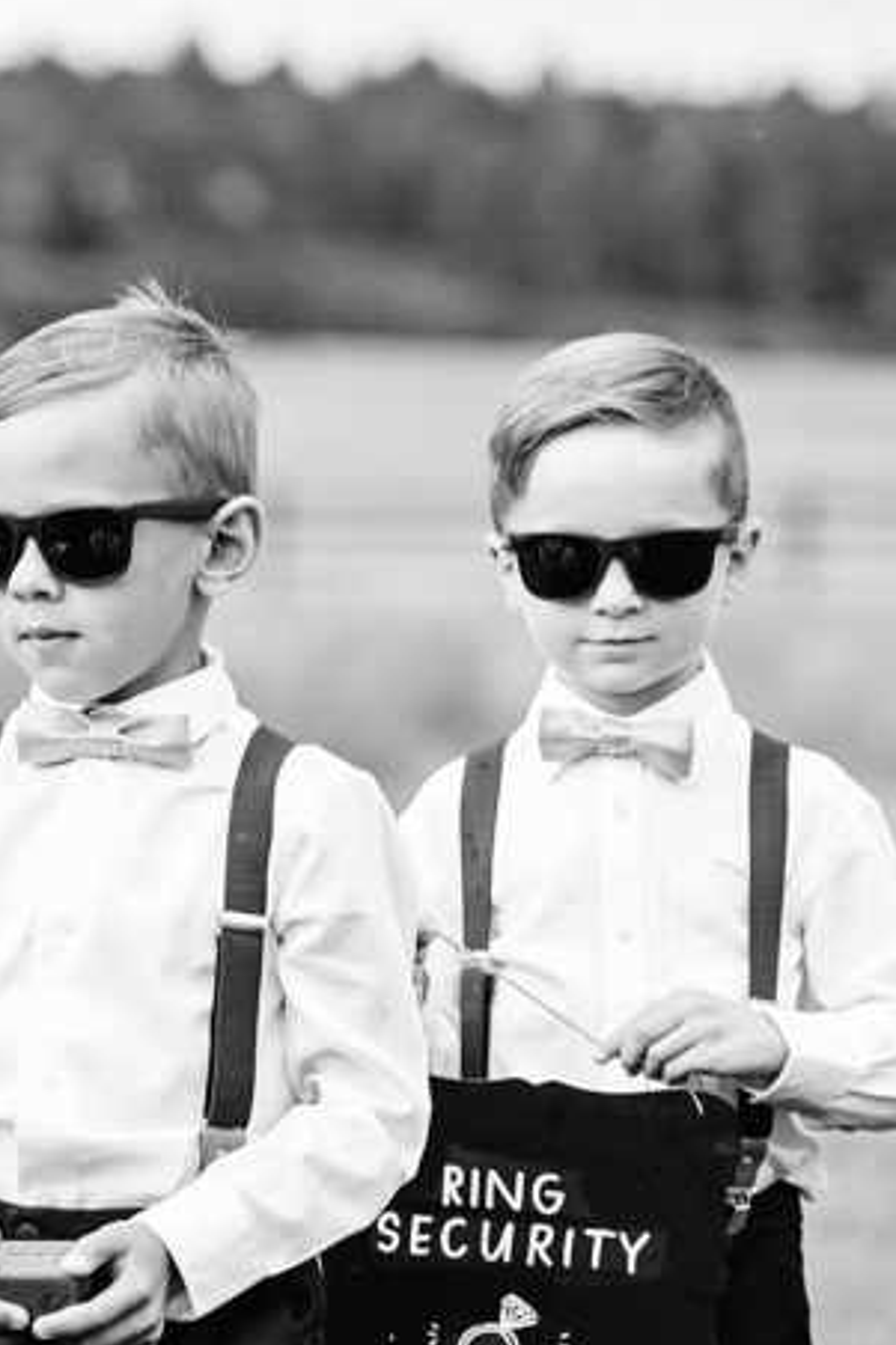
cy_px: 1166
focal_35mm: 249
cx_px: 80
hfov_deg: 5.5
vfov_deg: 8.2
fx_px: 9302
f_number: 2.8
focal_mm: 110
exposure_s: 1/640
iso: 200
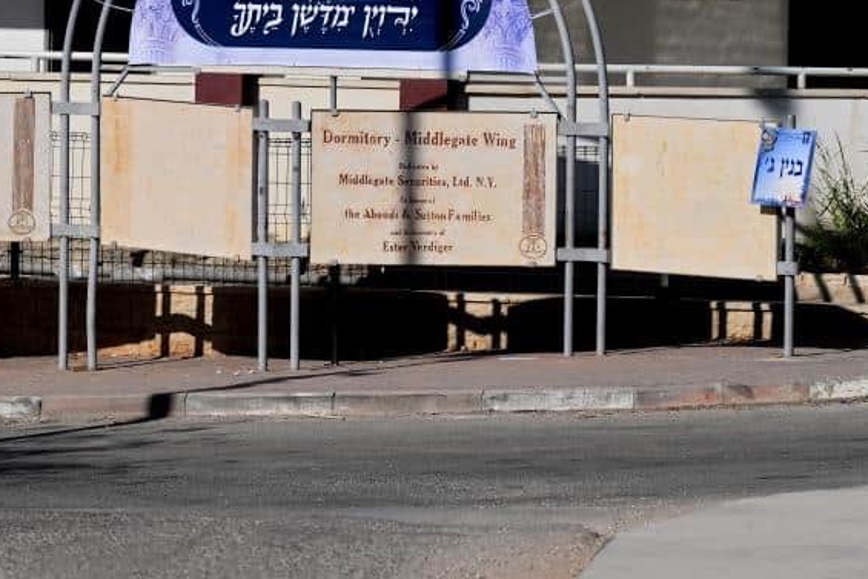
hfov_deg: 6.3
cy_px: 74
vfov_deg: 4.2
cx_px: 373
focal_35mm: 326
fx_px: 7862
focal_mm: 120
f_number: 4
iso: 32
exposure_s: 1/3200
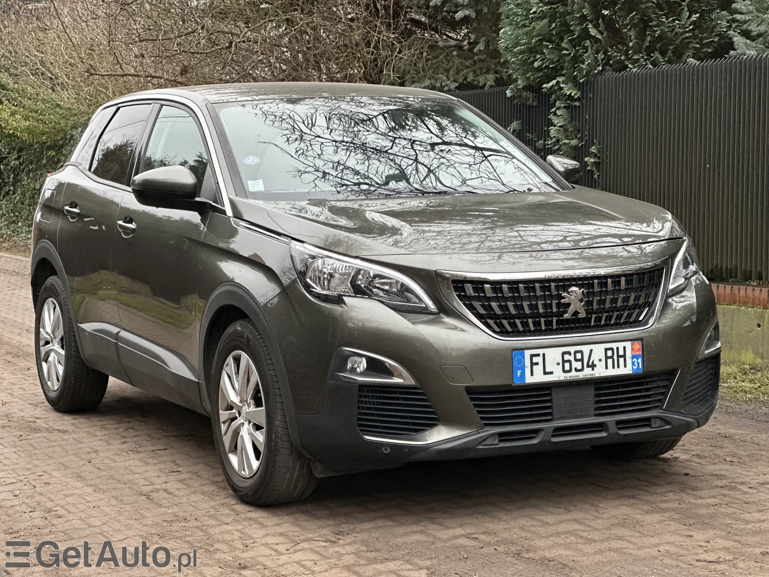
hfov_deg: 25.3
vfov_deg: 19.1
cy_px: 288
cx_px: 384
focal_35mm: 77
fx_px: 1711
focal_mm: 9
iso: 160
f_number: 2.8
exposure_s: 1/121
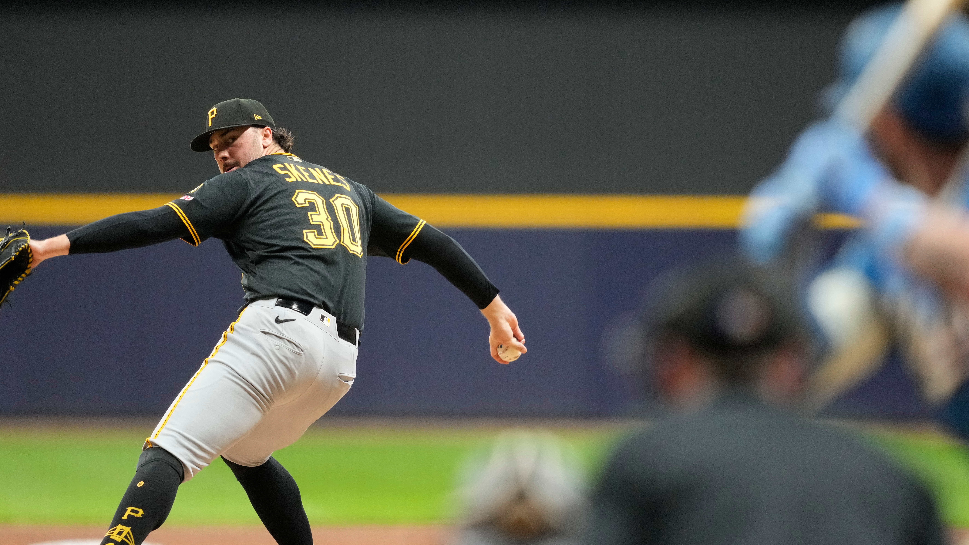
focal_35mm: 512
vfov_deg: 2.4
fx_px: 13155
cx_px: 500
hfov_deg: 4.2
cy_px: 286
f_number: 2.8
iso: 4000
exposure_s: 1/1250
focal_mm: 400
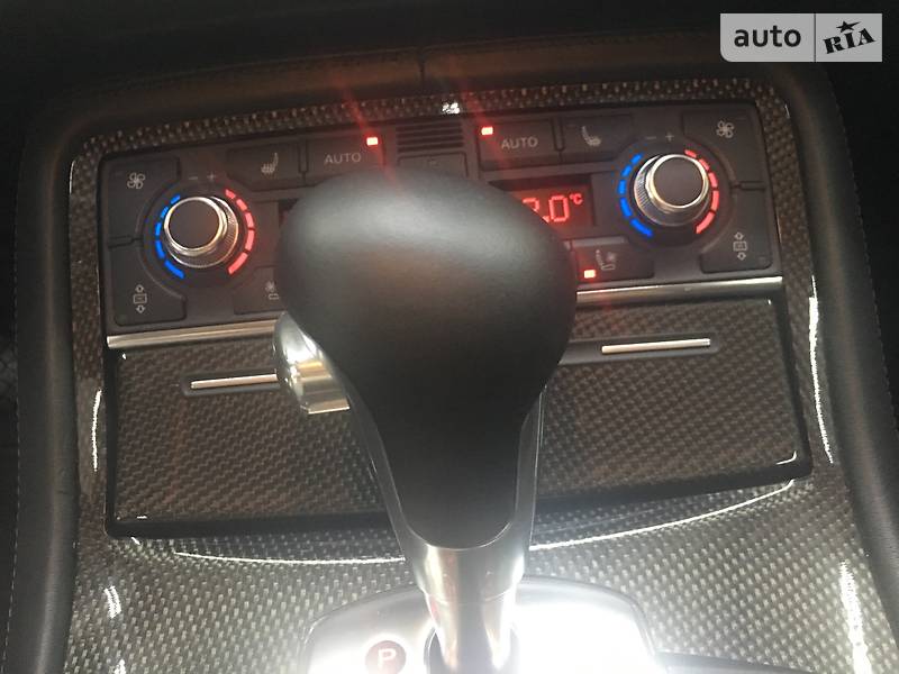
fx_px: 753
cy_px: 337
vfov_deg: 48.2
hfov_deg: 61.7
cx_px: 450
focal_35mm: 29
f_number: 2.2
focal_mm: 4.2
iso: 160
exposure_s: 1/8
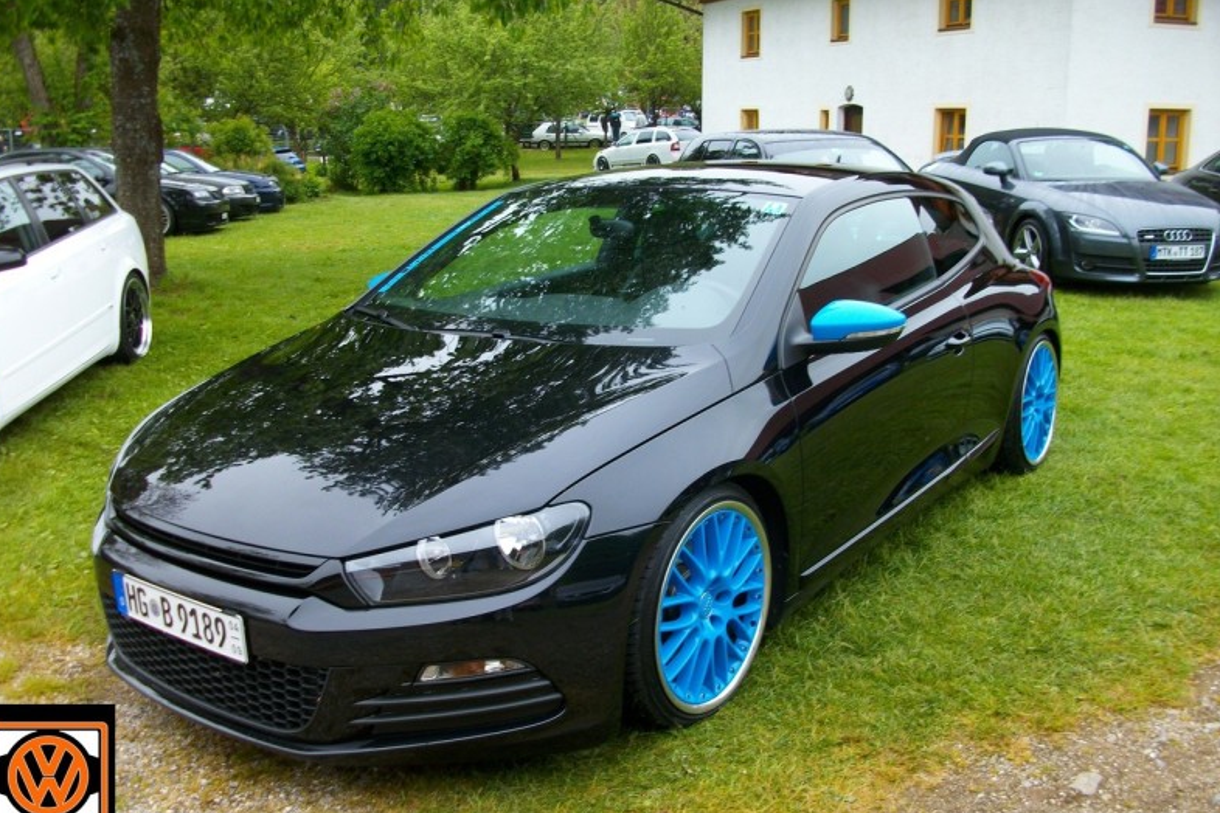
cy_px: 438
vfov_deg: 36.9
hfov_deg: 53.1
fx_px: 1220
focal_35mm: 36
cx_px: 602
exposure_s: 1/117
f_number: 2.9
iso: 80
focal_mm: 5.7
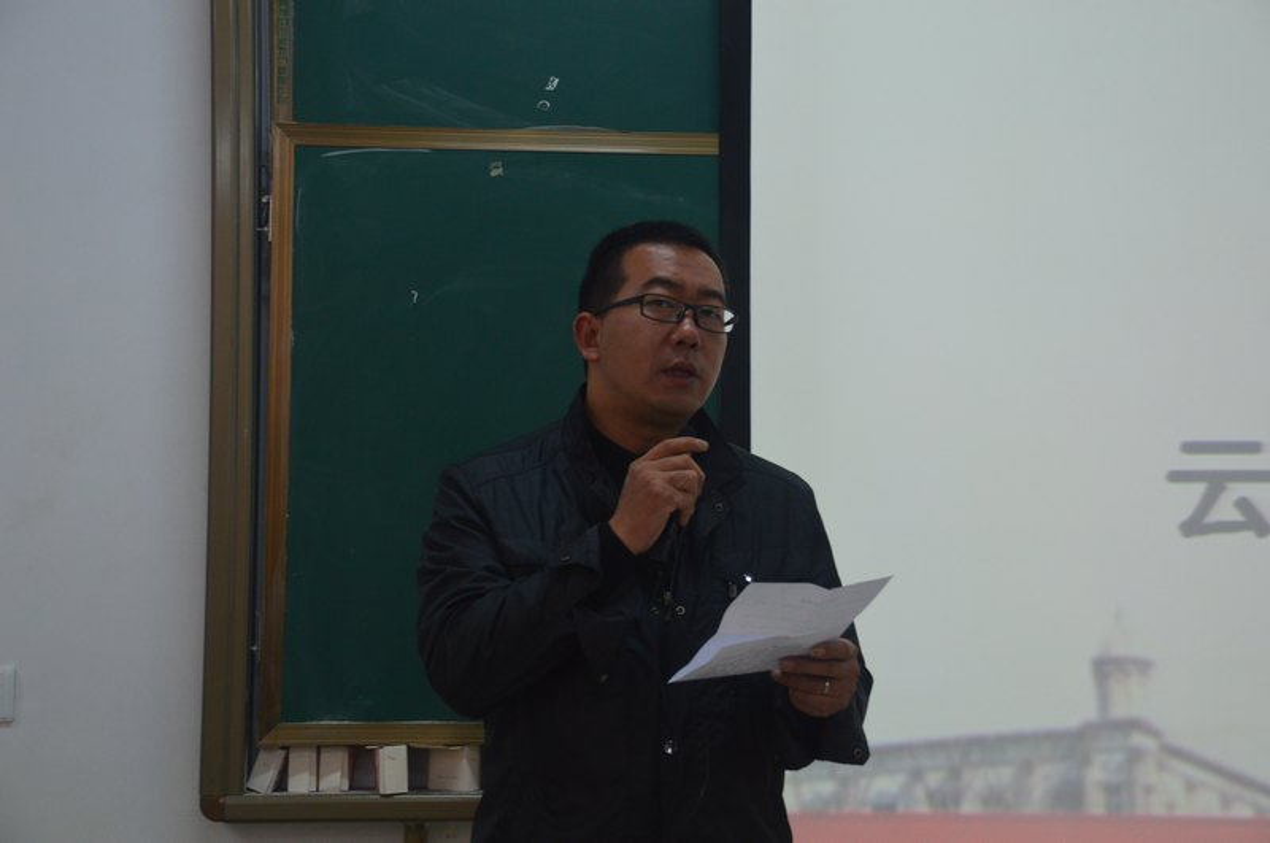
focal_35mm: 72
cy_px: 422
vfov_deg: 18.9
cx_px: 635
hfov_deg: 28.1
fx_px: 2536
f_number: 4.8
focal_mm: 48
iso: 800
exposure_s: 1/60
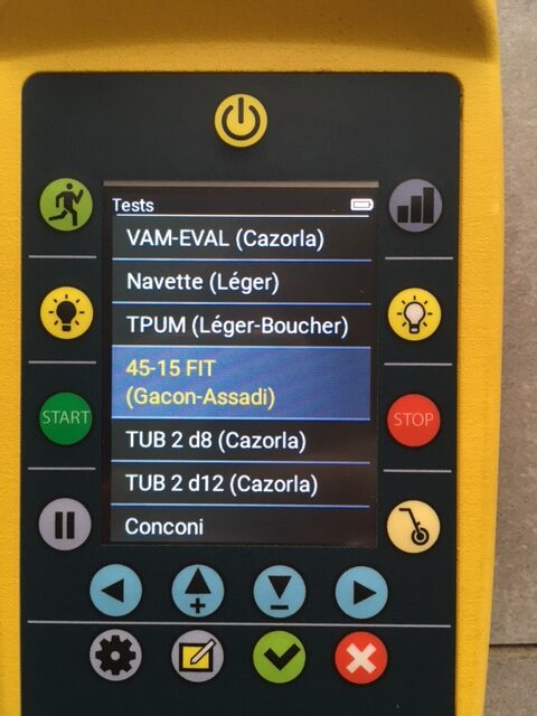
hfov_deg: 48.2
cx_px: 268
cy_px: 358
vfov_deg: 61.7
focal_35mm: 29
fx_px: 600
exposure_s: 1/33
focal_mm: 4.15
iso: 40
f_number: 2.2
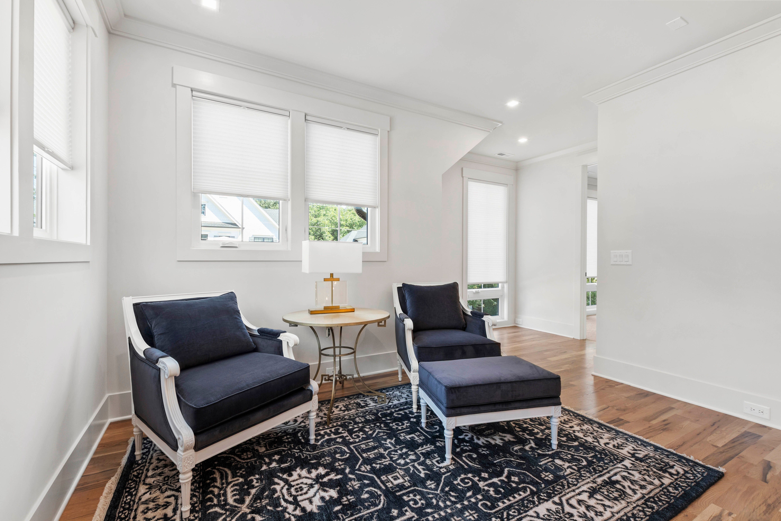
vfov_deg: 77.3
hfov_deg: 100.4
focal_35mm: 15
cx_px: 390
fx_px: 325
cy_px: 260
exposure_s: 1/4
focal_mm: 10
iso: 100
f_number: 8
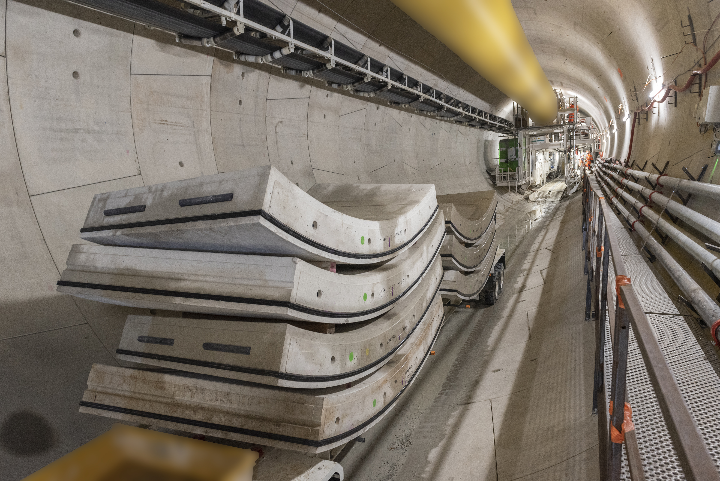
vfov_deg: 53.2
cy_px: 240
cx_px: 360
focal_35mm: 24
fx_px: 480
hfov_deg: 73.7
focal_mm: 24
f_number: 5.6
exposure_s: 1/20
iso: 1250
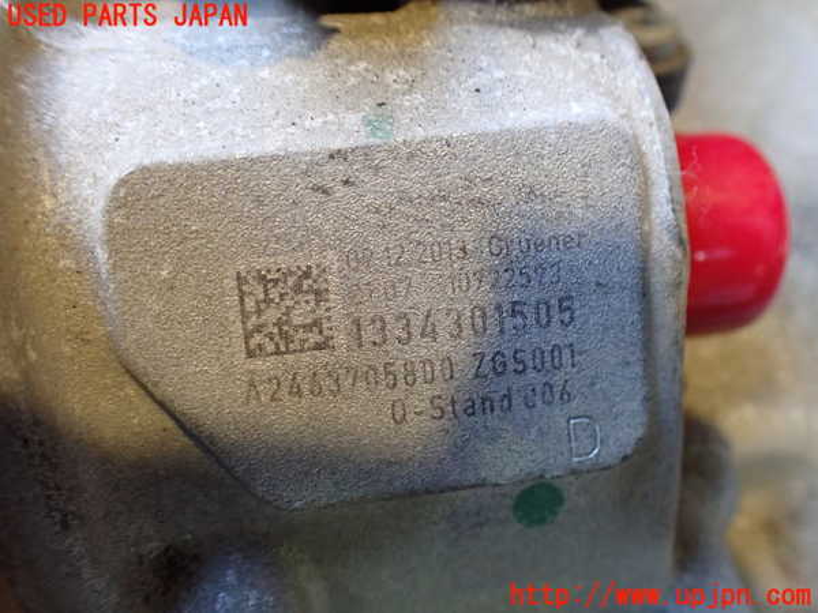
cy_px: 306
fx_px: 709
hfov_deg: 60.0
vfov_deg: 46.8
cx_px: 409
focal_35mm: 30
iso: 800
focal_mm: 5.4
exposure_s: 1/80
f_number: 2.3
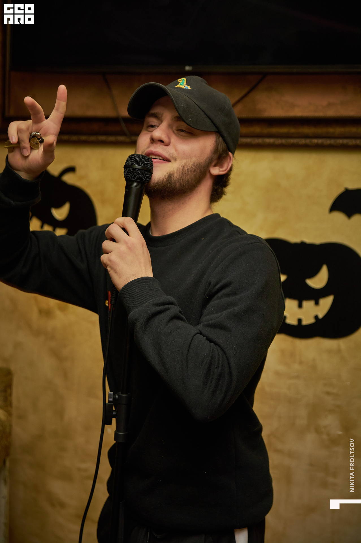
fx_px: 1130
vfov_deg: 27.0
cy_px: 272
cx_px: 180
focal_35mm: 75
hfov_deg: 18.2
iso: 500
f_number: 2.8
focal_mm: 50
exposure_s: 1/100
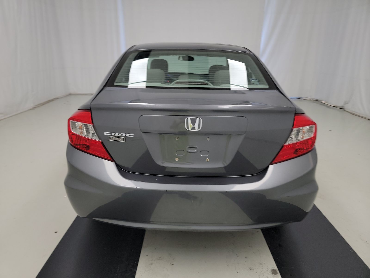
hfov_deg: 71.6
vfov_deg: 56.8
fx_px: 257
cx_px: 185
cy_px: 139
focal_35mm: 24
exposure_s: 1/59
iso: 204
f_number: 1.8
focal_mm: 6.7
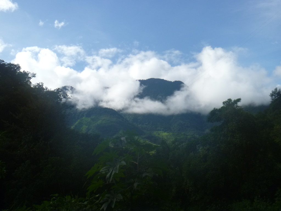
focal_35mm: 35
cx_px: 140
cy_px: 106
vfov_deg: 40.7
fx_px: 284
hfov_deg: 52.6
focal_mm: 6.3
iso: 200
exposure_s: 1/800
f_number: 5.6
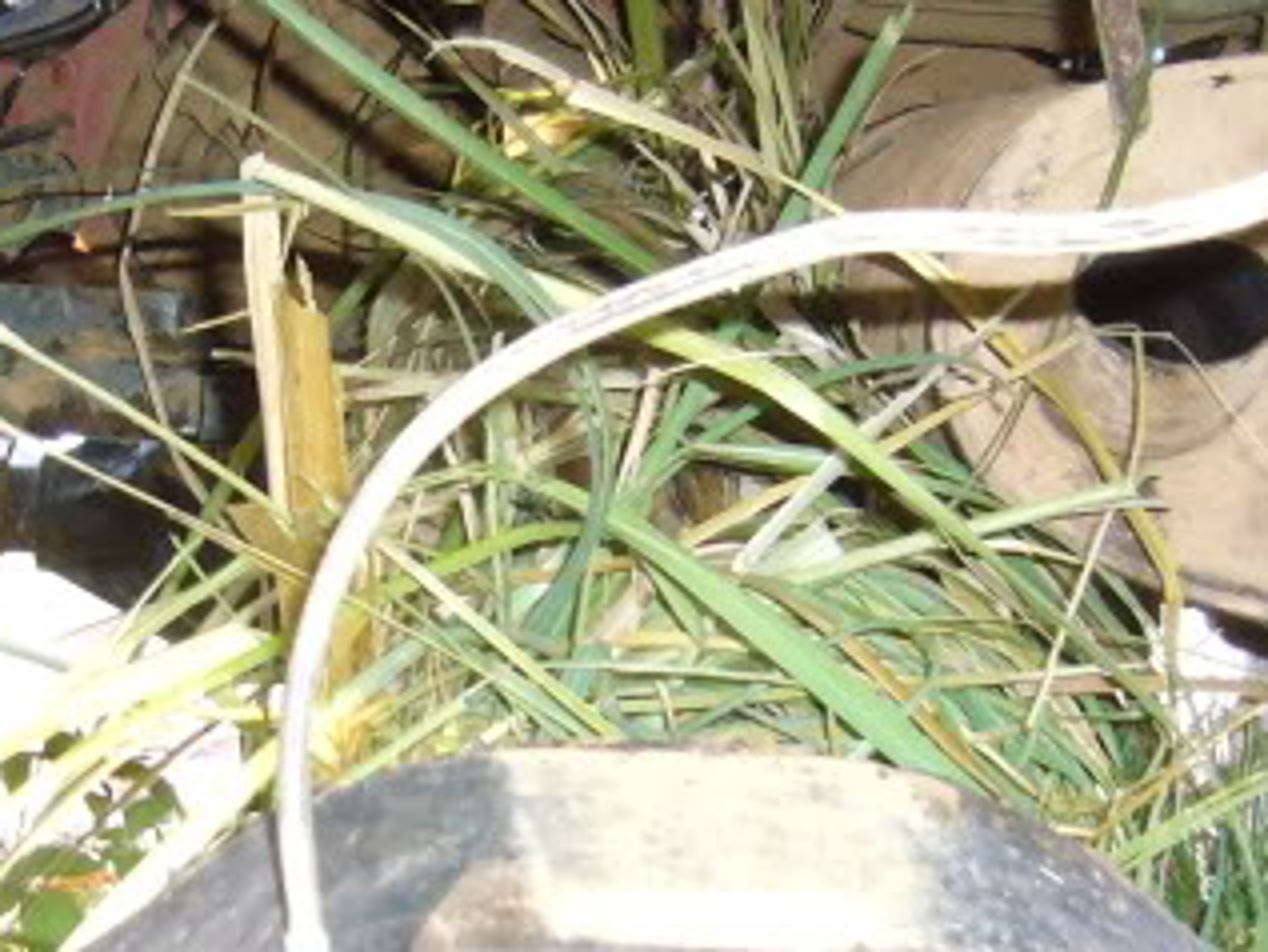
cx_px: 460
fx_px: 4141
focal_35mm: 113
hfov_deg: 17.4
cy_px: 572
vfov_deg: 13.1
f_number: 2.8
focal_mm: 5.8
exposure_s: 1/30
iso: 200
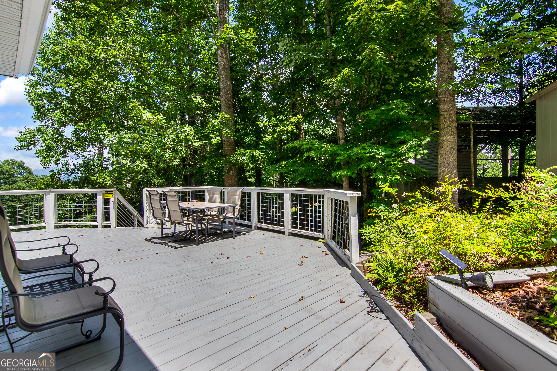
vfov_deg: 72.1
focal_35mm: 16
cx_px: 278
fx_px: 255
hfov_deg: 95.0
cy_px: 186
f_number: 7.1
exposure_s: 1/200
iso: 100
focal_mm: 11
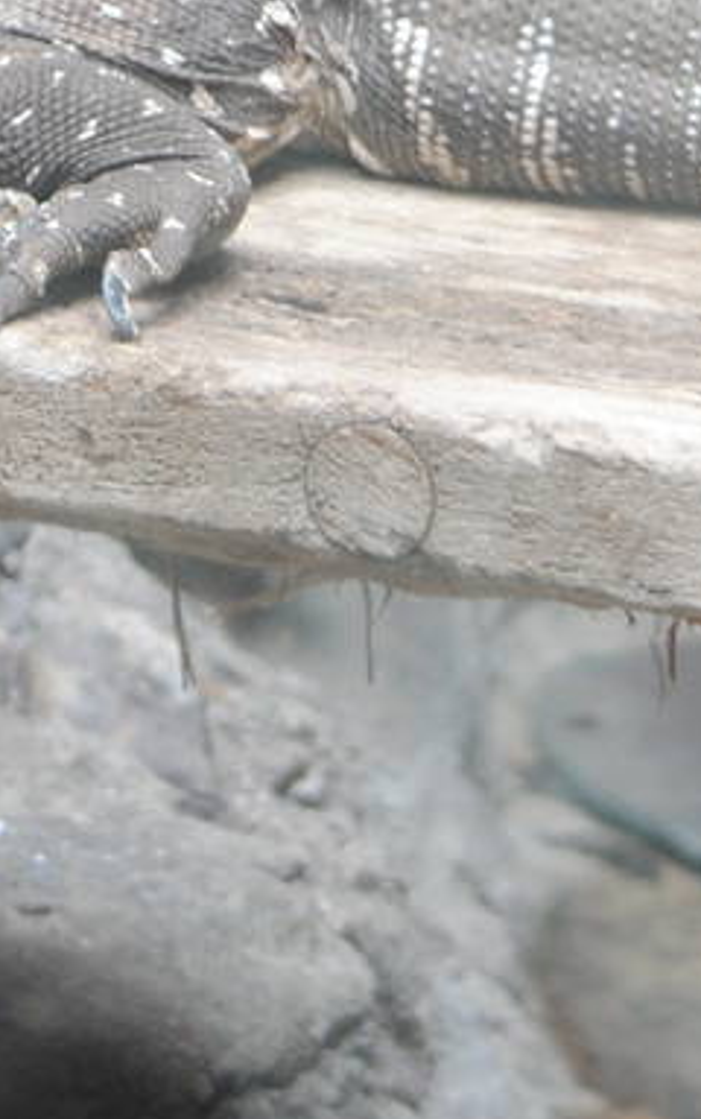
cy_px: -335
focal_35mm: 396
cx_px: 134
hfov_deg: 3.3
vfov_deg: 5.3
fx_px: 12082
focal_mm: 62
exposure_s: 1/50
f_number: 4.5
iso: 400
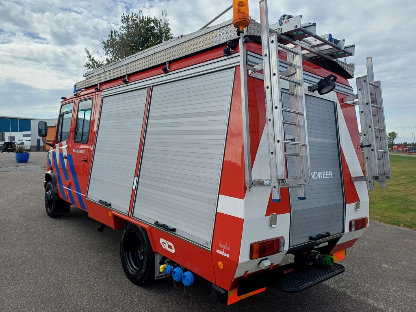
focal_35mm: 25
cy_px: 156
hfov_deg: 69.4
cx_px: 208
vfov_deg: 54.9
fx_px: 300
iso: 50
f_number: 1.8
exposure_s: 1/1024
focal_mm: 4.65
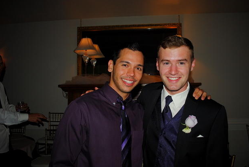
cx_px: 128
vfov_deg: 46.5
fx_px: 194
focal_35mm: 28
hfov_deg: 65.4
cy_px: 82
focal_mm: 18
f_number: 3.5
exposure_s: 1/60
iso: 200
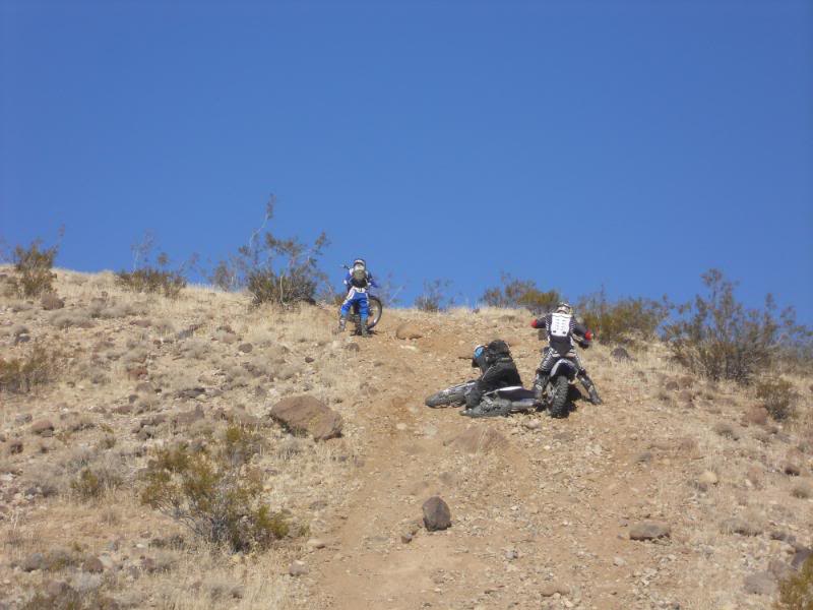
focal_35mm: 108
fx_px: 2537
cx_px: 406
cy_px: 305
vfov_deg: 13.7
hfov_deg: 18.2
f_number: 5.9
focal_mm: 19.6
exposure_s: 1/500
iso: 80
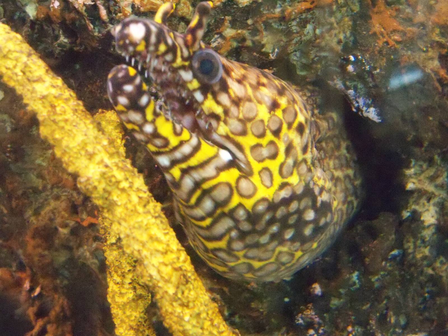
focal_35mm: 59
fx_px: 764
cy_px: 168
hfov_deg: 32.7
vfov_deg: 24.8
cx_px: 224
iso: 1600
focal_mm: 10.5
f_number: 4
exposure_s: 1/5
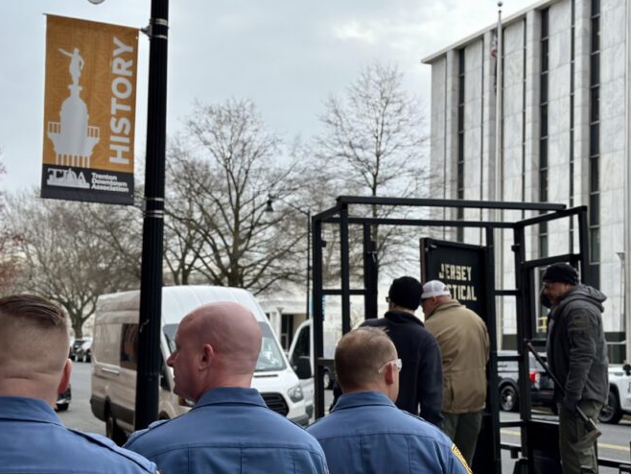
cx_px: 341
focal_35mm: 56
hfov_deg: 34.3
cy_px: 273
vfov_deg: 26.1
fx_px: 1021
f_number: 1.78
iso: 80
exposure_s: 1/1590
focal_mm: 6.86
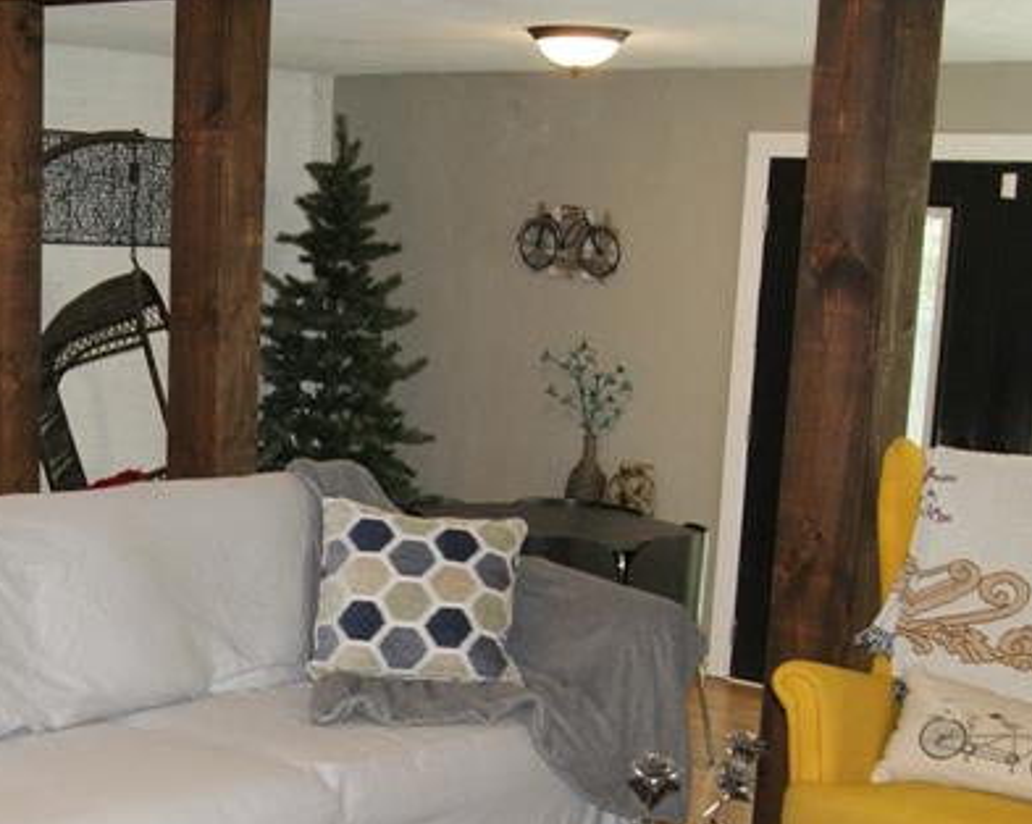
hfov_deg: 27.7
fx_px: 2015
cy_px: 636
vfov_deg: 22.9
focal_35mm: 66
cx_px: 108
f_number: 5.6
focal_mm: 18
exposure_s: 1/60
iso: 400
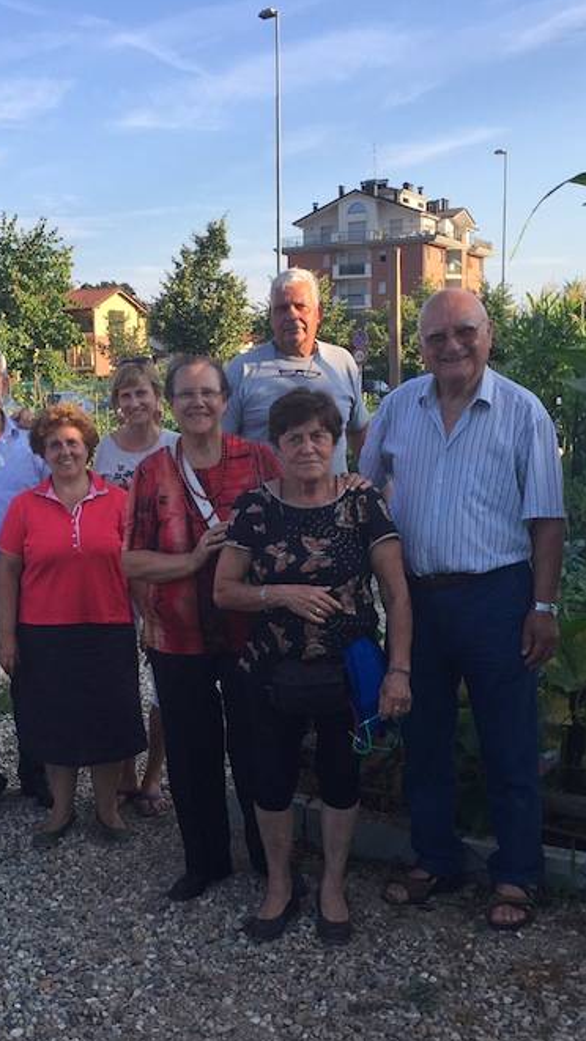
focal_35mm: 43
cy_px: 524
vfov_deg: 47.4
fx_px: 1187
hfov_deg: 27.1
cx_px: 112
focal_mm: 4.15
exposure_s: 1/775
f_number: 2.2
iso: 32
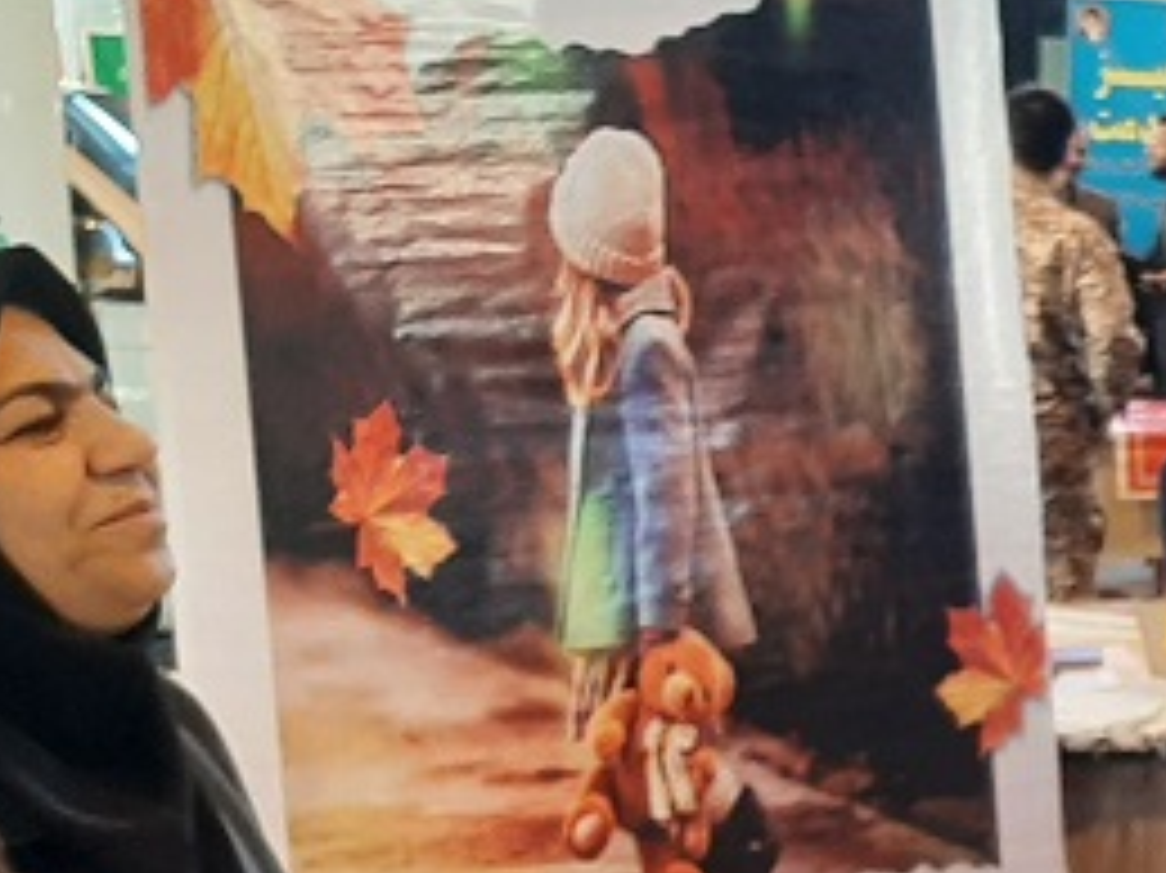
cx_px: 1713
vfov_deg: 18.1
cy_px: 632
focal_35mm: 81
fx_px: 2727
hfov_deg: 20.8
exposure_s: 1/50
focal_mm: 3.93
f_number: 1.7
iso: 64
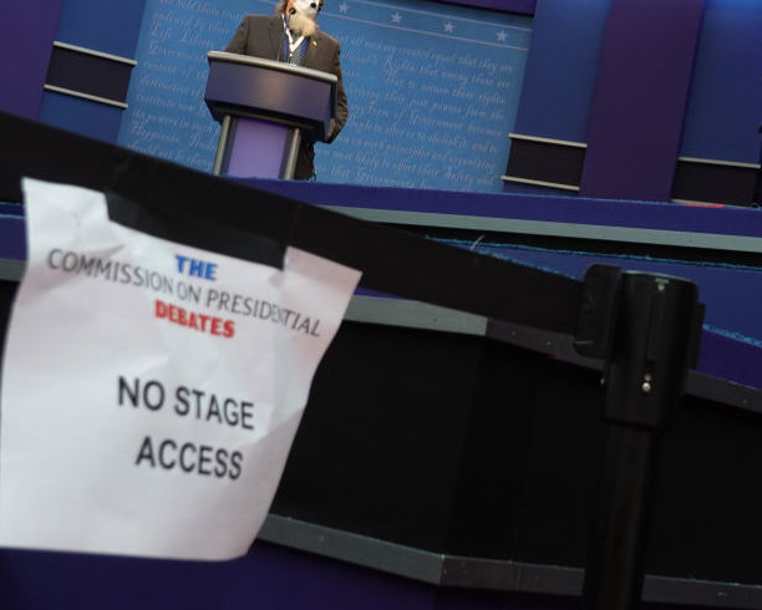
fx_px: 1489
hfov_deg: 28.6
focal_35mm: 66
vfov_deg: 23.2
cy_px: 280
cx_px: 462
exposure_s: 1/50
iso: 400
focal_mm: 17.19
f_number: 4
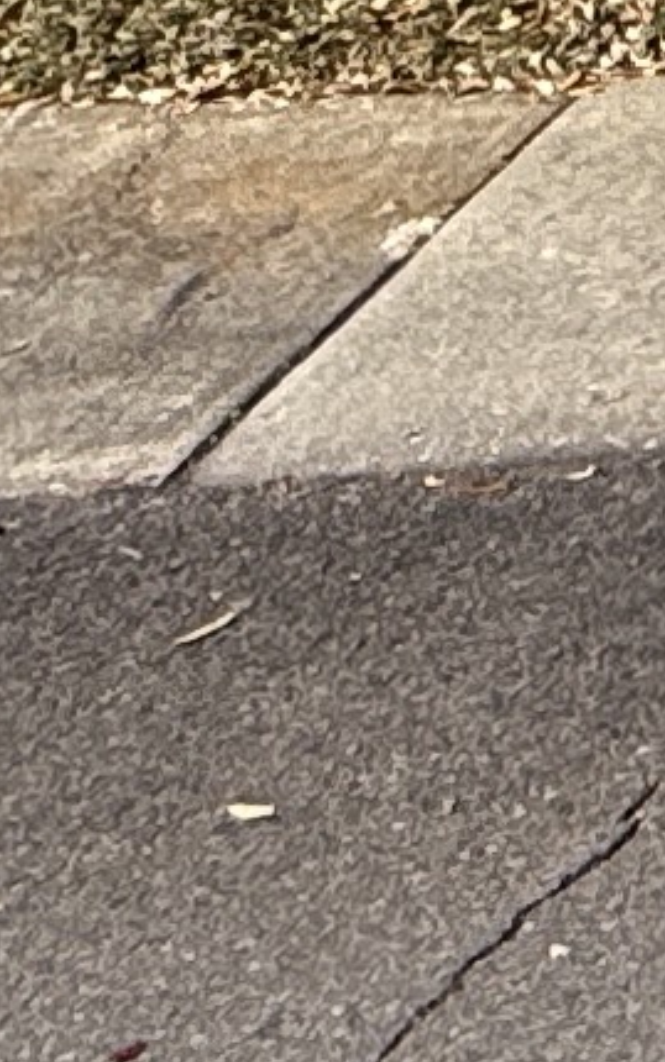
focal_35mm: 139
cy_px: -1549
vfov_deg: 11.9
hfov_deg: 6.7
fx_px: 4028
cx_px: 2900
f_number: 2.2
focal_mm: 2.22
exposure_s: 1/2092
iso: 50
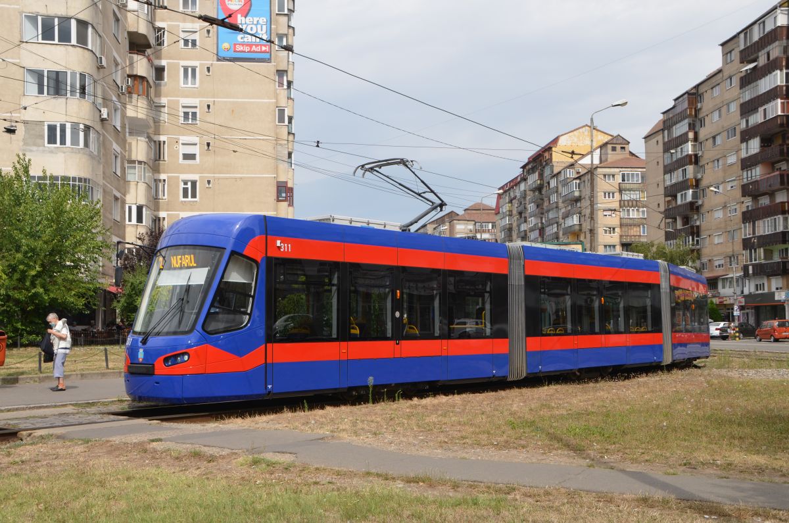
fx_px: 886
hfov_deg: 48.0
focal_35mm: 40
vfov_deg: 32.9
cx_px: 394
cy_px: 262
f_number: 9
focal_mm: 27
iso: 200
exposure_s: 1/320
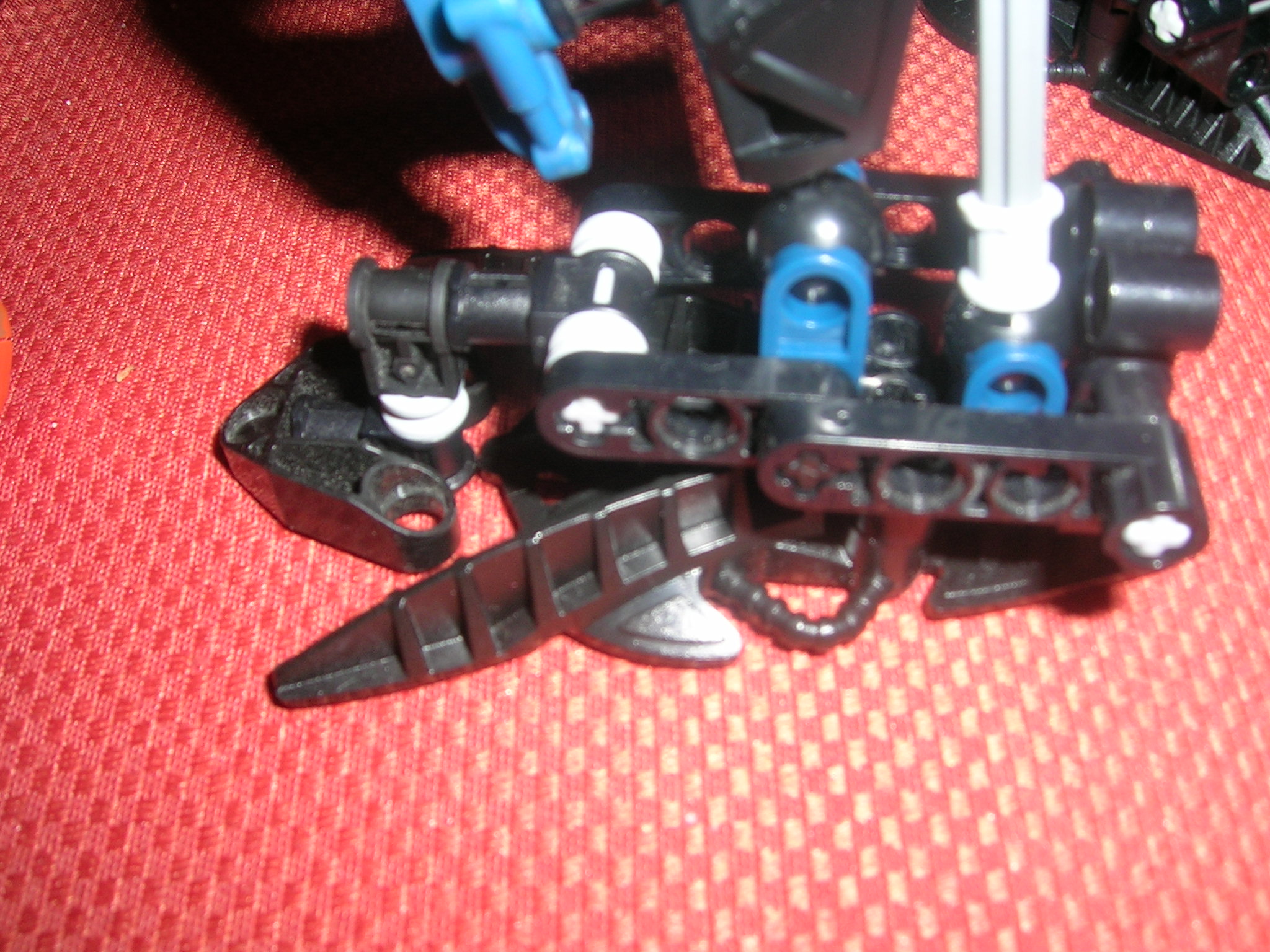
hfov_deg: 52.6
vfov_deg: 40.7
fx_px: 1284
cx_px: 635
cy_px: 476
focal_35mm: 35
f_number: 4.8
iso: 50
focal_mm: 5.4
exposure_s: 1/60.1
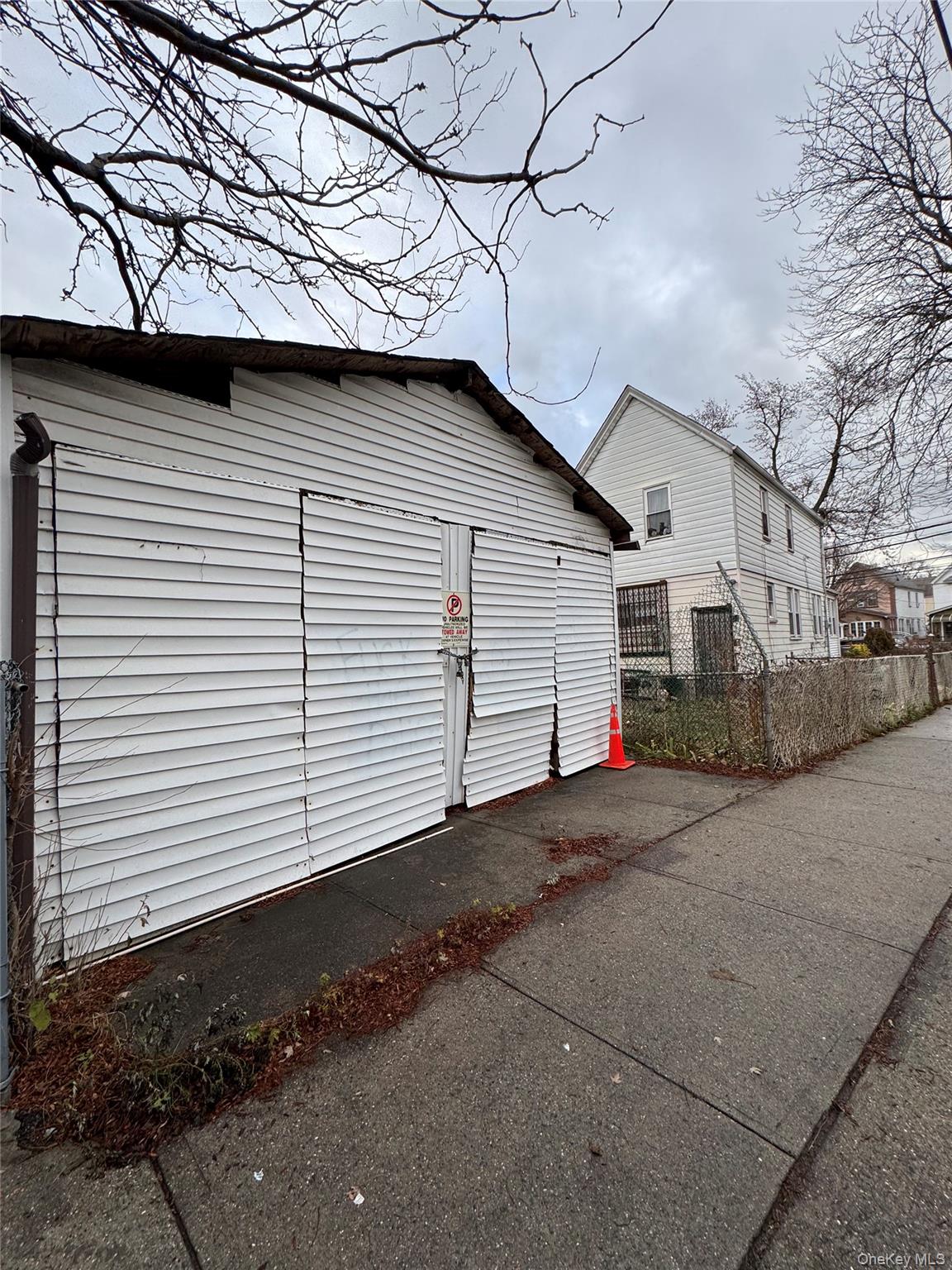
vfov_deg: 102.1
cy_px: 635
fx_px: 513
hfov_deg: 85.7
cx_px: 476
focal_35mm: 14
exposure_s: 1/207
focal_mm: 2.22
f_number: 2.2
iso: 40
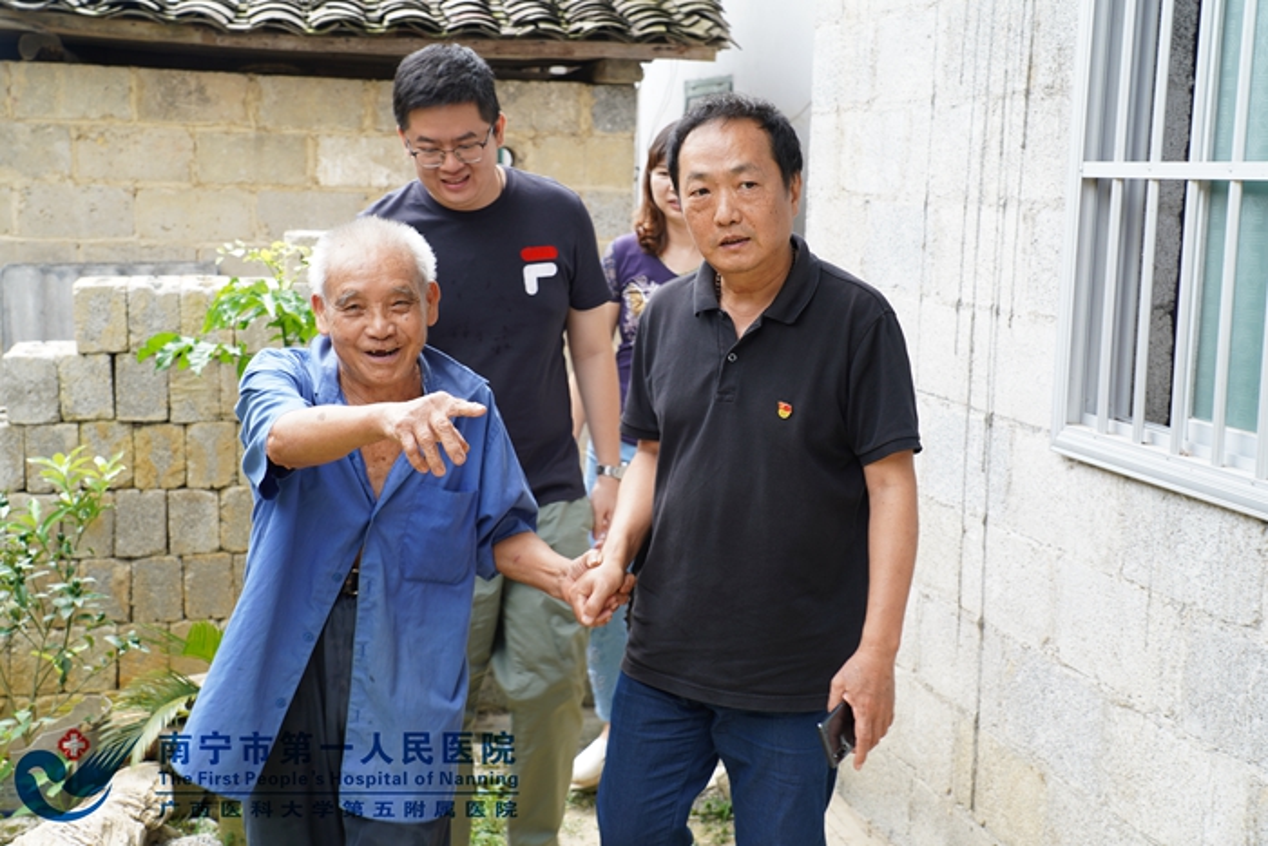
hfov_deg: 51.9
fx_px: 1303
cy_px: 423
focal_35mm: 37
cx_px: 634
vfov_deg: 36.0
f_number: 5.6
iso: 100
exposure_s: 1/60
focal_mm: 37
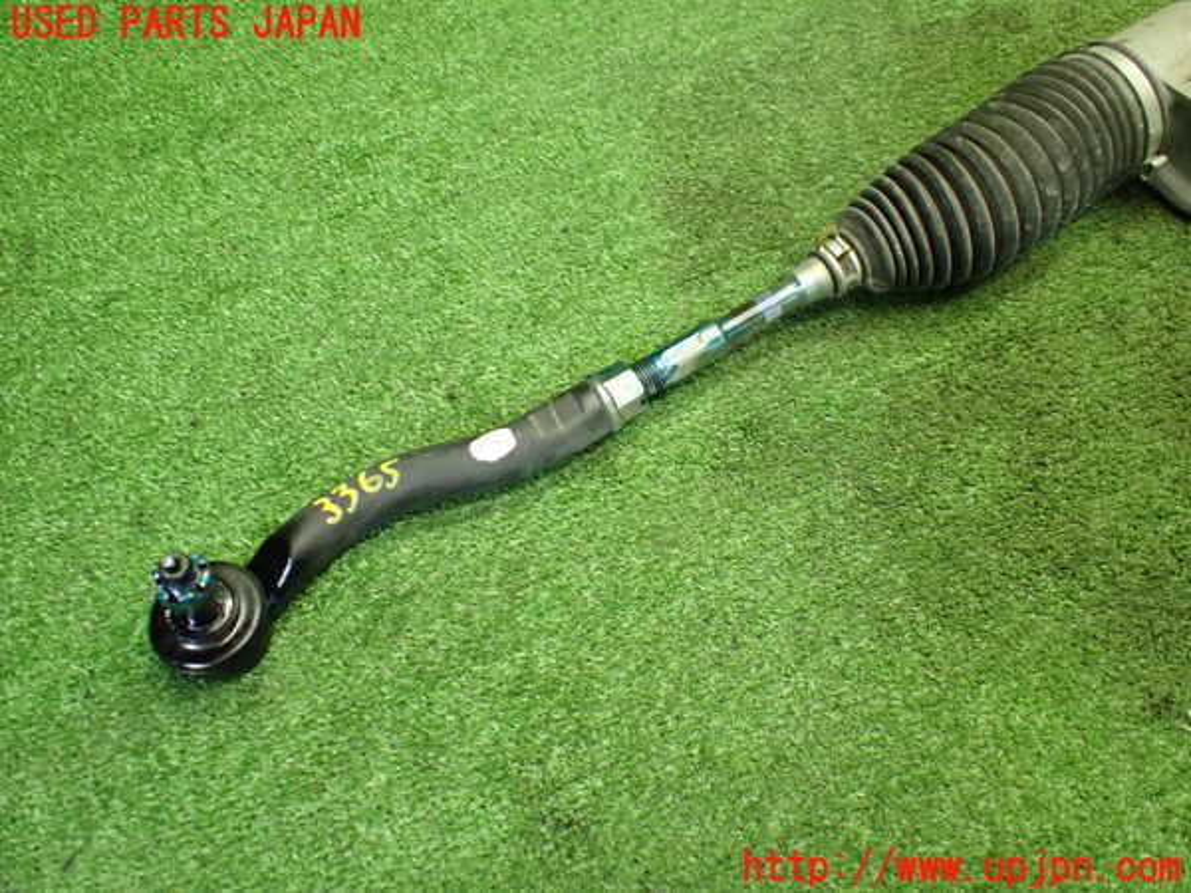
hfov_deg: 60.0
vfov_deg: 46.8
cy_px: 446
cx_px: 596
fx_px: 1032
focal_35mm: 30
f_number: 2.3
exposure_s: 1/125
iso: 800
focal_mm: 5.4
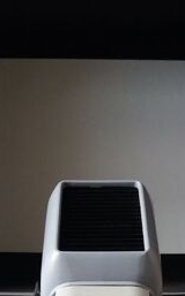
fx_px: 599
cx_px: 104
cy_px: 312
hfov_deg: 17.6
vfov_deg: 26.1
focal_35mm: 74
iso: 160
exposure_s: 1/24
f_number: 1.9
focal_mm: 3.7
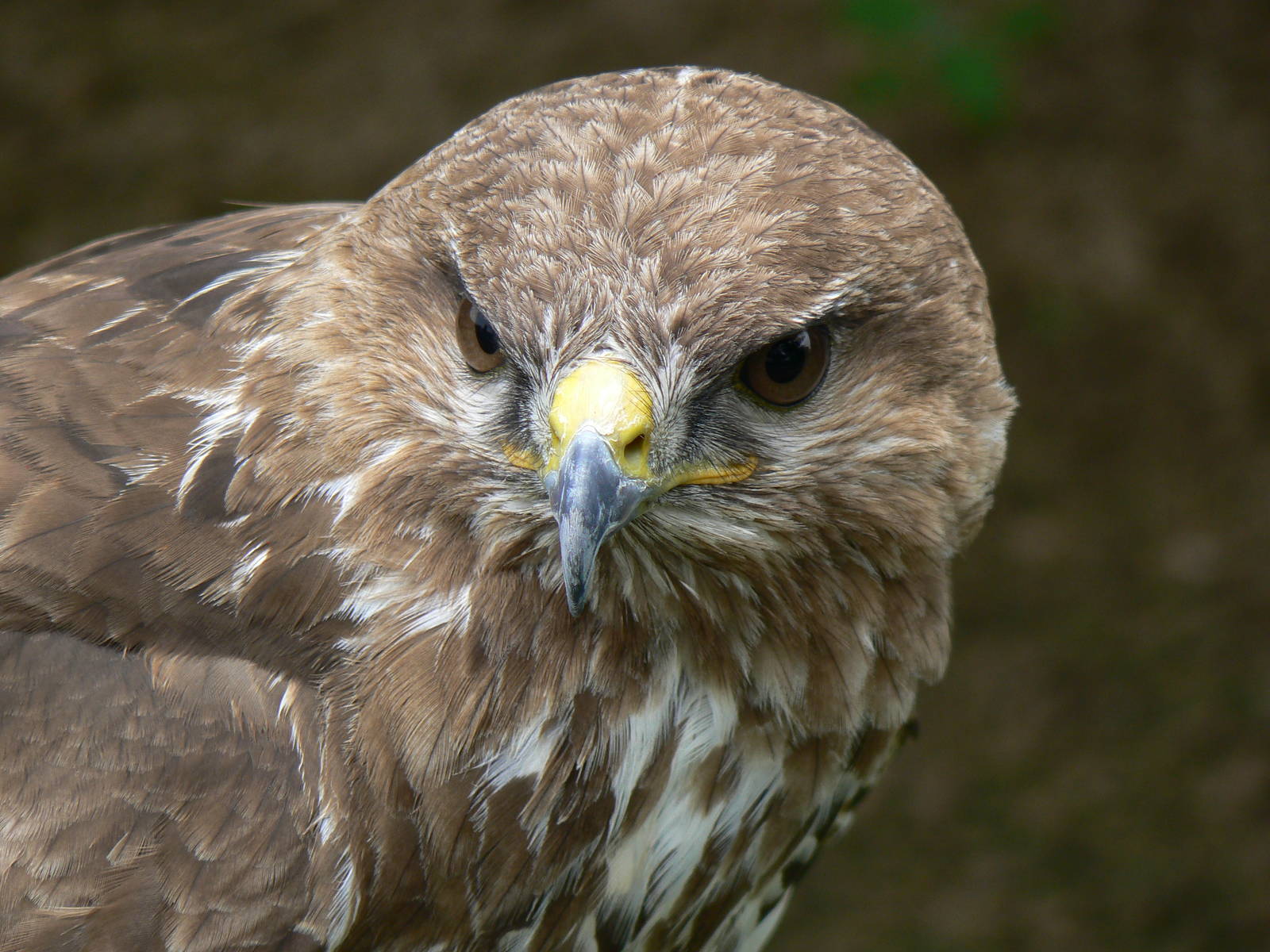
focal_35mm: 432
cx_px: 635
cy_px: 476
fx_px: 15849
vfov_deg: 3.4
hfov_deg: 4.6
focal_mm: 72
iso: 80
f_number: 4
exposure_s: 1/80
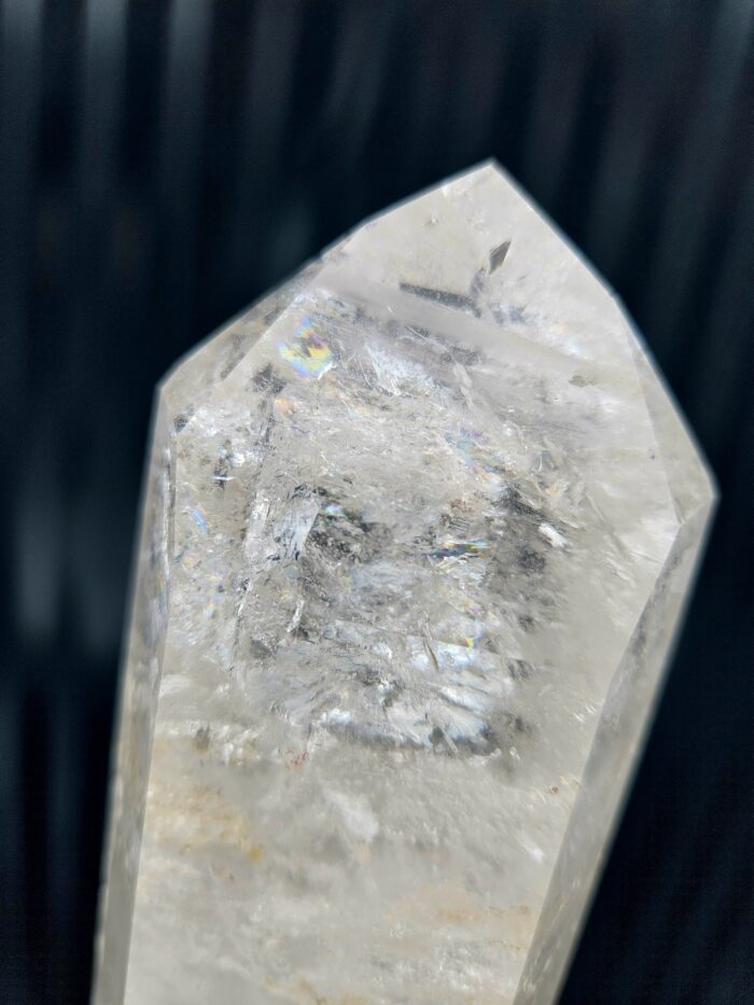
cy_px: 502
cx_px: 377
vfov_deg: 73.9
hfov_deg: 58.9
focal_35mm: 23
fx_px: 668
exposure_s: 1/294
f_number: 1.8
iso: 25
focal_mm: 5.4
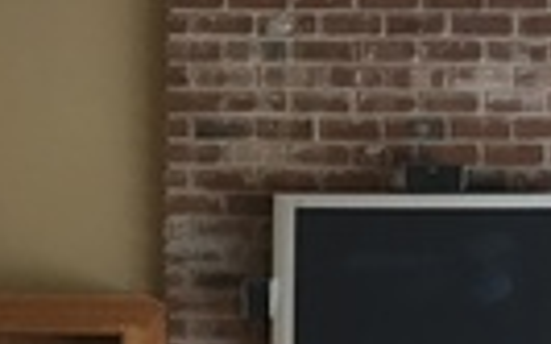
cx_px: 389
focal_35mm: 143
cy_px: 676
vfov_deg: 8.7
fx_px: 2146
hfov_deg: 14.6
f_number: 1.8
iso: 100
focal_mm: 3.99
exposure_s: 1/11
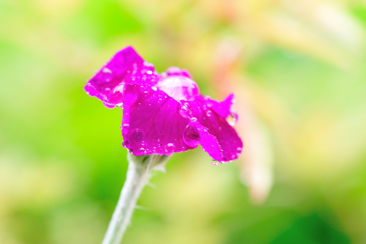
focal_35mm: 100
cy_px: 122
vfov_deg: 13.7
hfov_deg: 20.4
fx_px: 1016
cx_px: 183
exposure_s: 1/160
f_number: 10
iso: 2000
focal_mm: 100
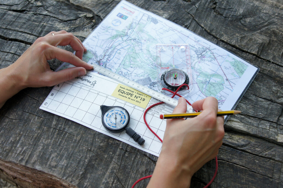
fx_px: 353
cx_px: 142
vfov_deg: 29.8
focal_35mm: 45
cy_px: 94
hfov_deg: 43.7
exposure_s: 1/500
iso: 400
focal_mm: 30
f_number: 4.5
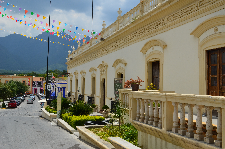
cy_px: 74
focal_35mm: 39
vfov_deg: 34.1
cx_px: 112
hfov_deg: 49.6
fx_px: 243
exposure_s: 1/400
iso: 200
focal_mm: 26
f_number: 11
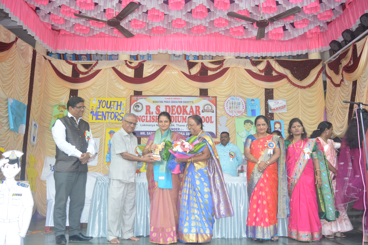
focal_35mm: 32
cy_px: 122
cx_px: 184
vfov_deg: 41.7
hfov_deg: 59.5
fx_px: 322
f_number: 4.5
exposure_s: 1/30
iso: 360
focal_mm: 21
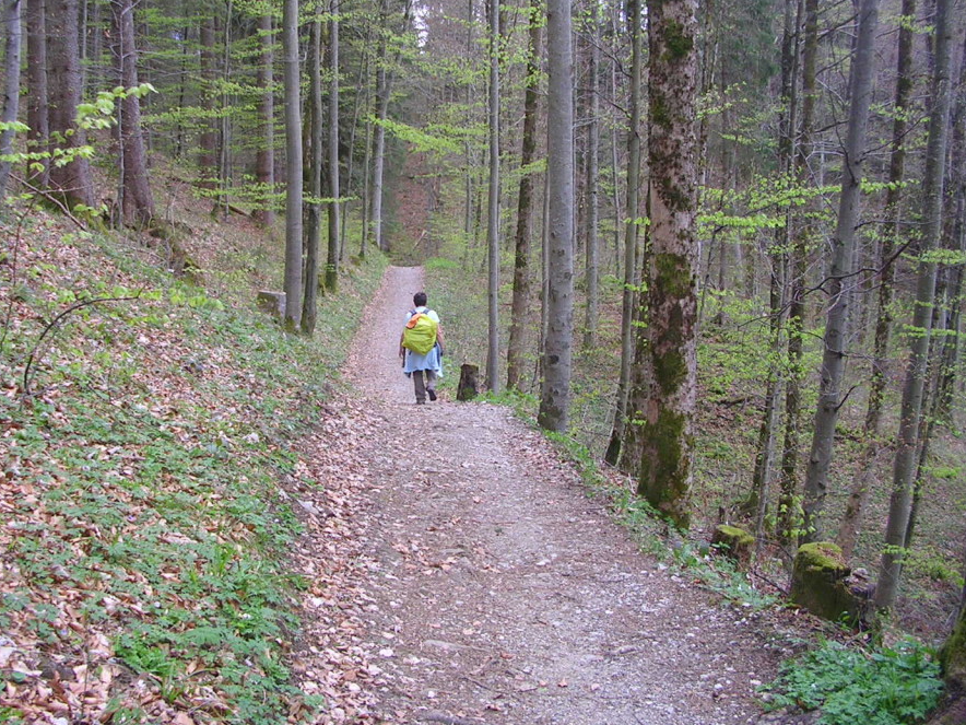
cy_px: 314
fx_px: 1228
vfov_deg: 32.8
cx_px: 421
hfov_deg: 42.9
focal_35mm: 44
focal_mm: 5.8
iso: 50
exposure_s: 1/30.5
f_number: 2.8
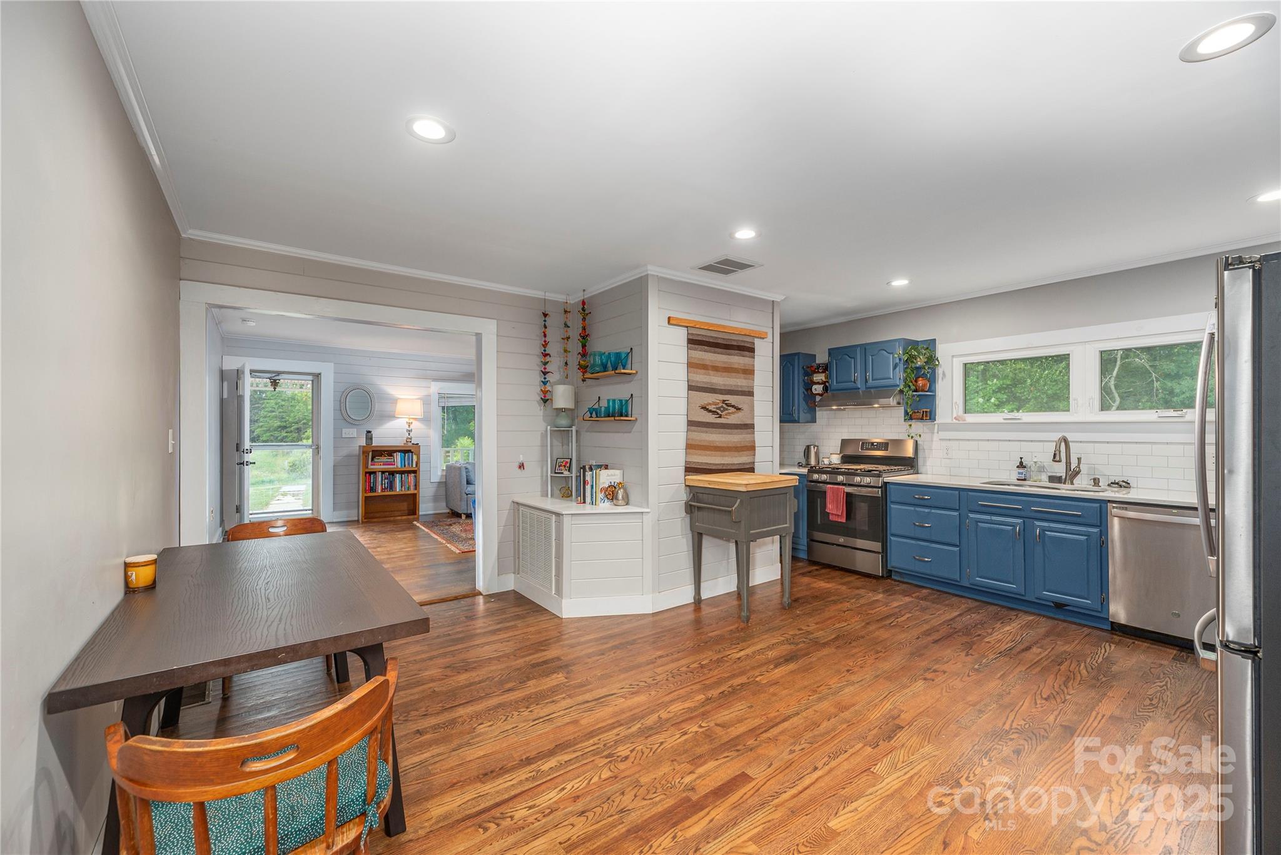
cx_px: 640
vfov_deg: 81.3
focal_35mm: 14
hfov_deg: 104.2
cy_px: 428
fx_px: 498
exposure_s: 1/50
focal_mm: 14
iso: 320
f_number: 7.1
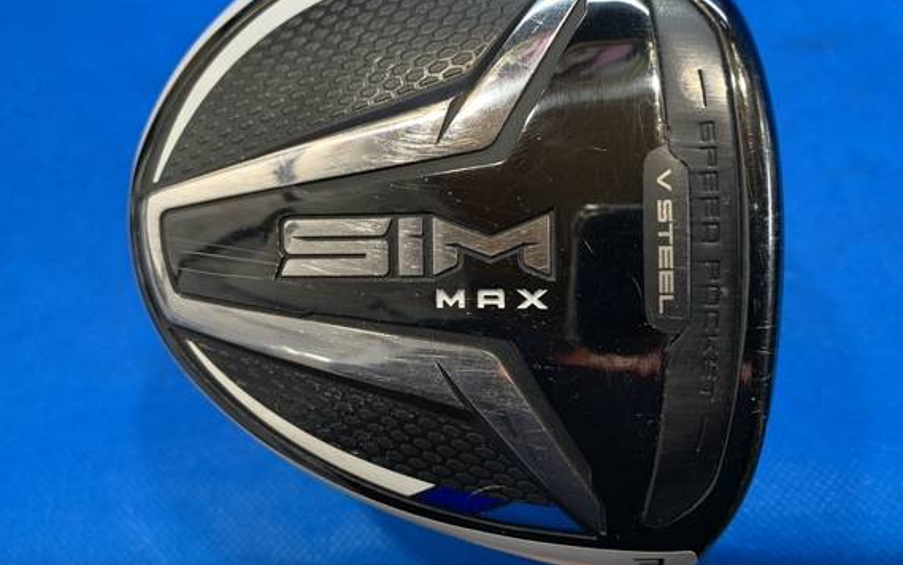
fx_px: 763
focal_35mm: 31
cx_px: 467
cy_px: 244
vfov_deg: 40.5
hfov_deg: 61.2
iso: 125
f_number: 1.8
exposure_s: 1/60
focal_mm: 4.25
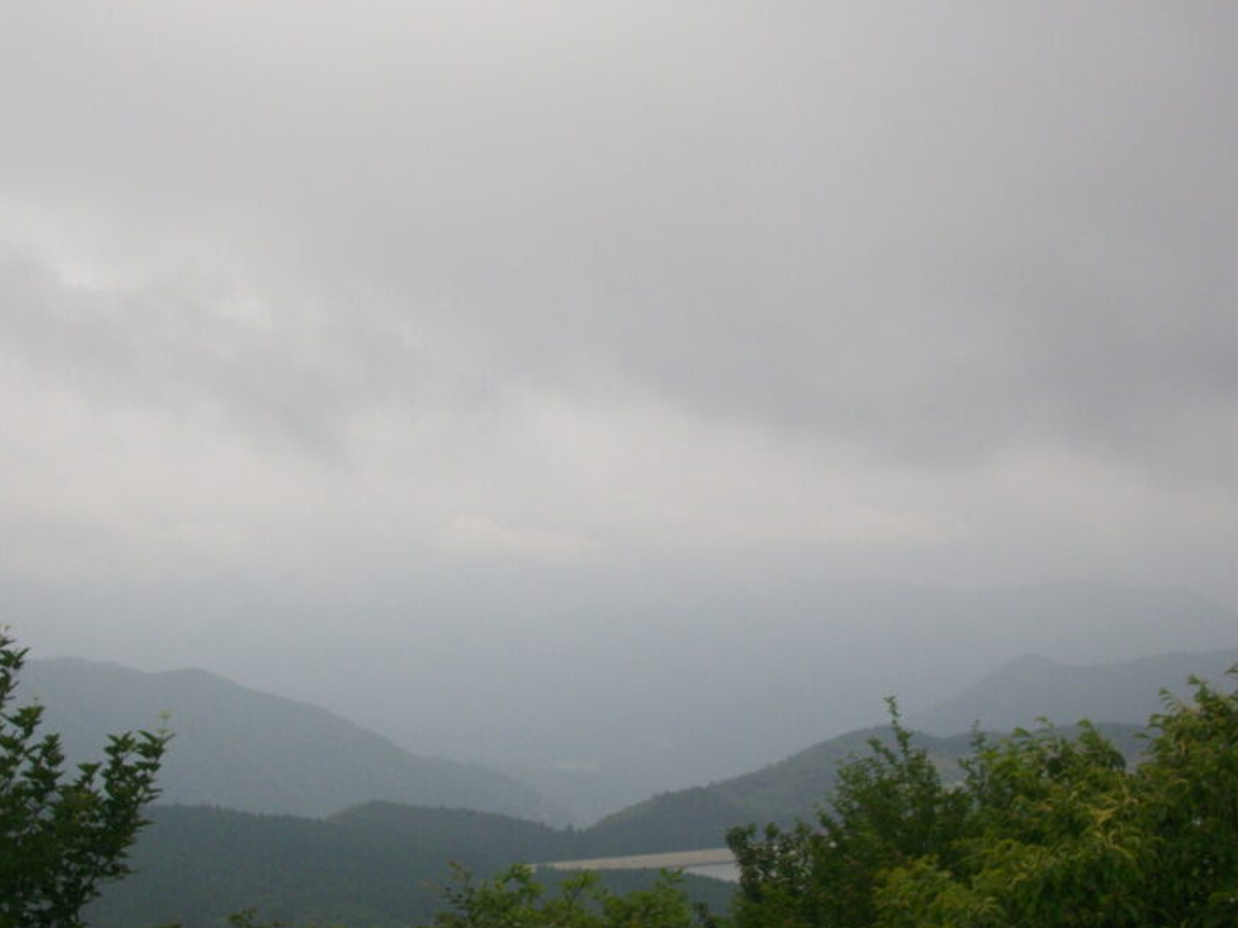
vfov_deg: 27.4
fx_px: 1895
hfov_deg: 36.0
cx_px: 466
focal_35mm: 53
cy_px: 573
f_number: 5.6
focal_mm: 6.2
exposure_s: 1/320
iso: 100
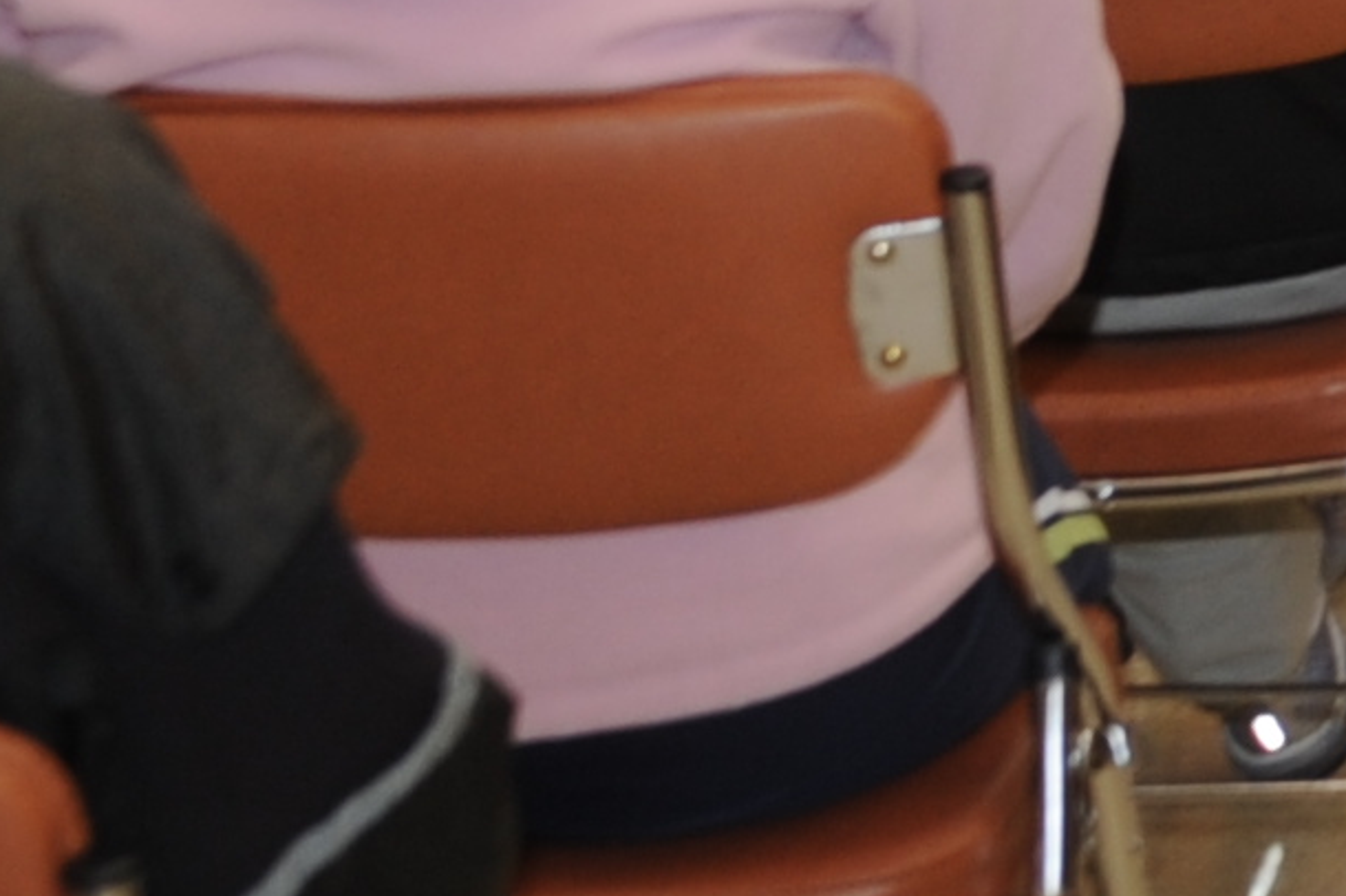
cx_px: 3661
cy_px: -1401
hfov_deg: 6.6
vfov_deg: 4.6
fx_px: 10949
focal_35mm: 293
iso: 400
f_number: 5.6
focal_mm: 42
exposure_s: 1/60
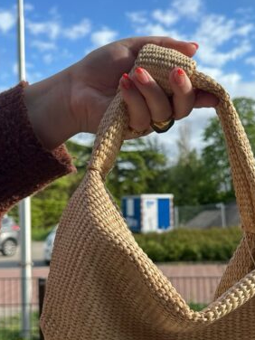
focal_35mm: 51
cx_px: 175
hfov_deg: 28.3
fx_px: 501
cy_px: 197
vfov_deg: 37.4
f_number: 1.78
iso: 80
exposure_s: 1/2882
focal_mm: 6.86
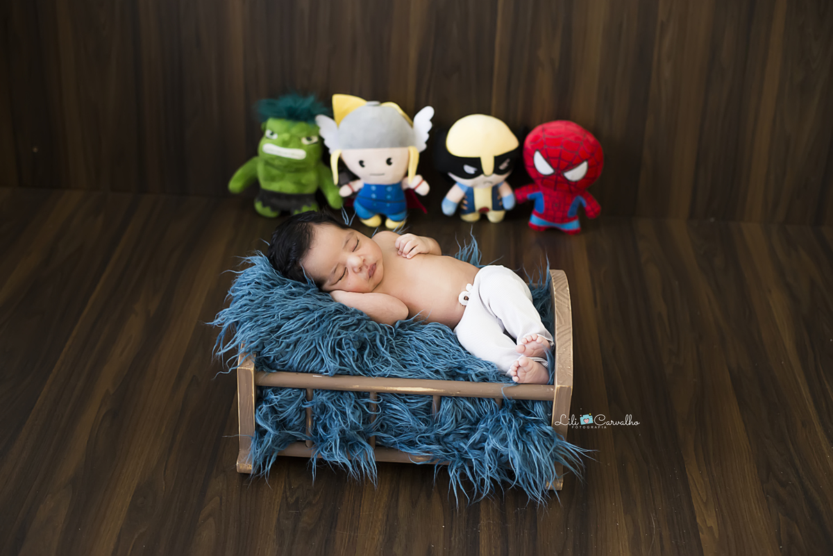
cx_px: 416
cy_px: 278
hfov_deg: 39.6
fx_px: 1157
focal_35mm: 50
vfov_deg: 27.0
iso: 1600
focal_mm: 50
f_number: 3.2
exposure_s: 1/160
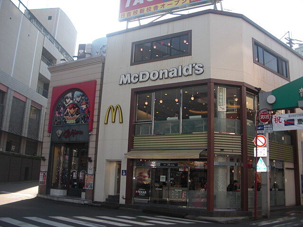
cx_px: 152
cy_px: 114
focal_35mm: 36
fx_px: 315
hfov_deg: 51.4
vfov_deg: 39.7
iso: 50
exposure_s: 1/400
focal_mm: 6.3
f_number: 2.8
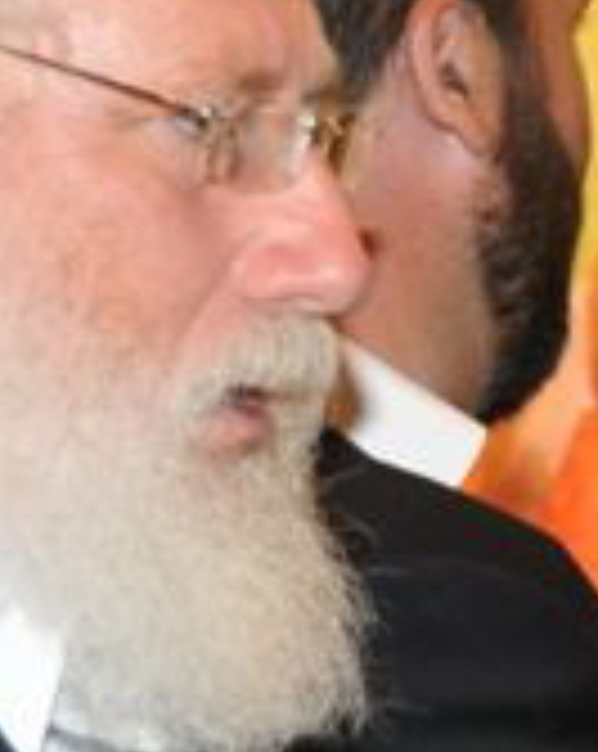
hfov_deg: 5.7
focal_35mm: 268
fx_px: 5943
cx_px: 895
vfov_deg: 7.2
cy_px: 423
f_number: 4
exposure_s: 1/60
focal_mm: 31
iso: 800
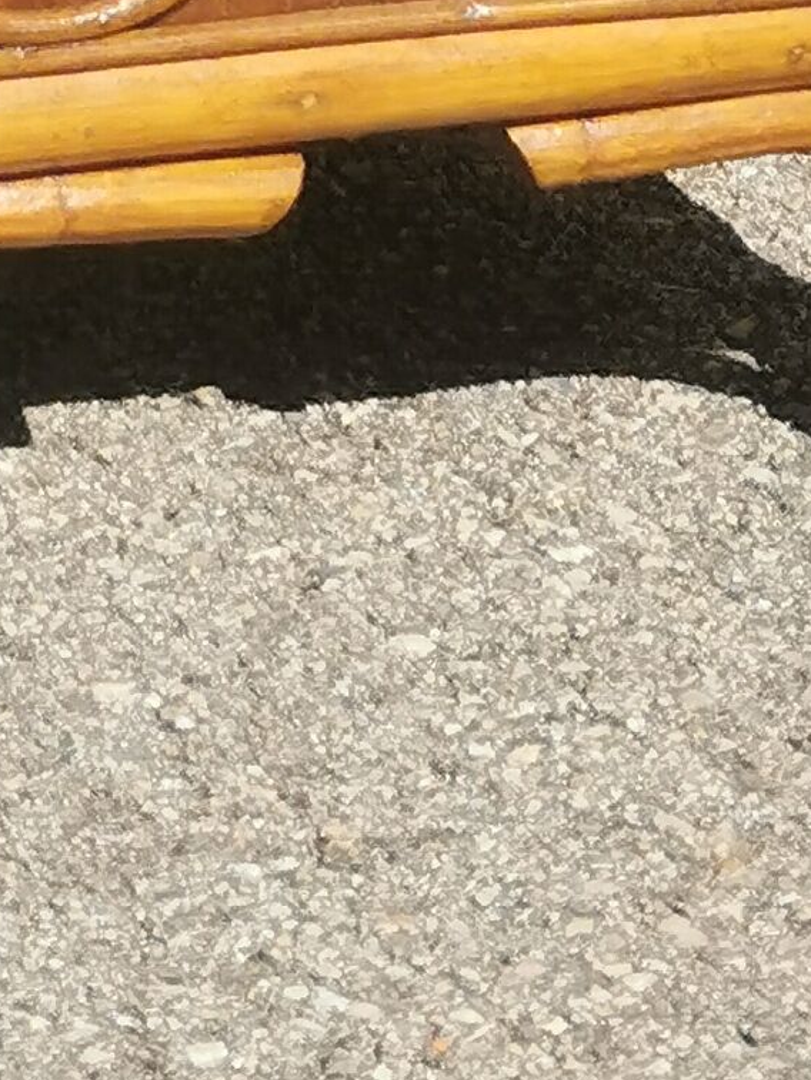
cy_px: -1331
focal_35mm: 289
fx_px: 9025
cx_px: -236
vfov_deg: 6.6
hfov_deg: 5.1
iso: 50
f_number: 1.8
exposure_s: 1/2985
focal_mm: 5.58
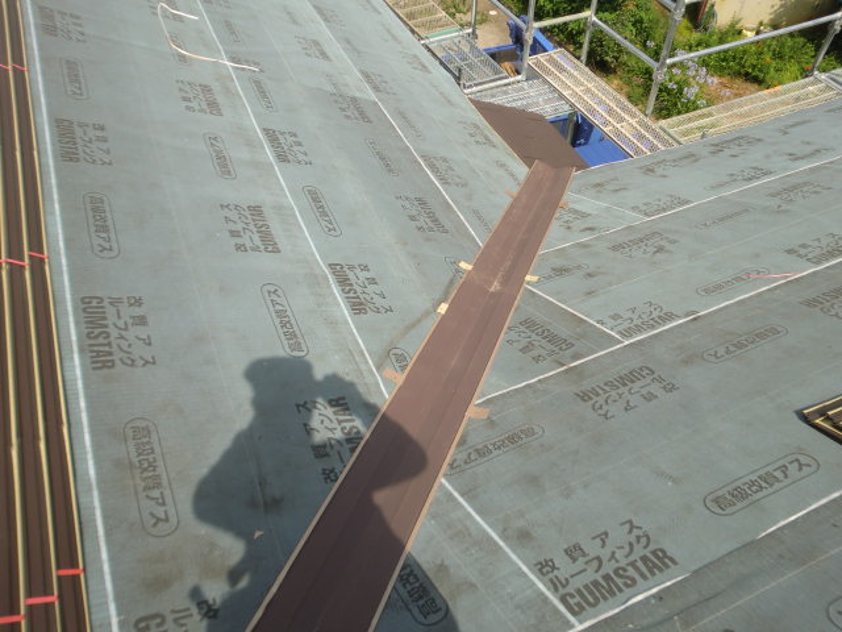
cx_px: 421
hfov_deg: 67.3
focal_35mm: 26
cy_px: 316
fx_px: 632
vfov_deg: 53.1
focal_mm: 4.65
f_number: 7.8
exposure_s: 1/160
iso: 64
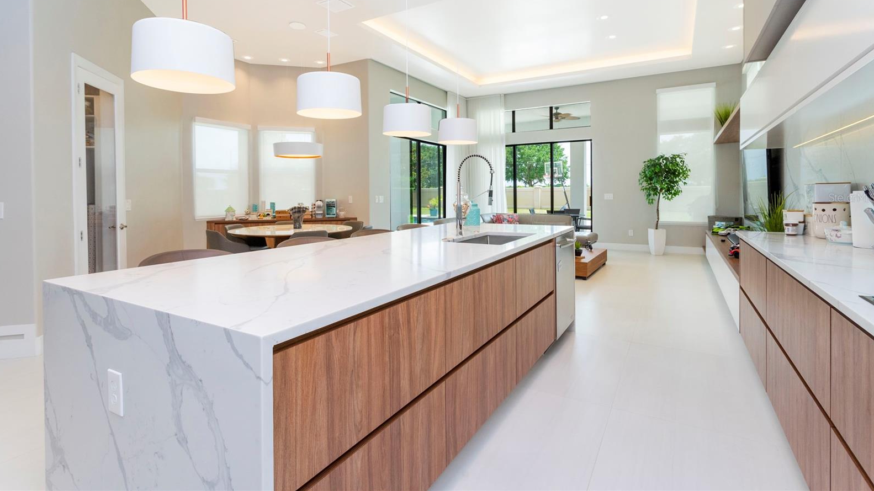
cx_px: 436
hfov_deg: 92.7
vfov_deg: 60.5
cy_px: 198
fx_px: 417
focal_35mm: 18
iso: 1000
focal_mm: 17
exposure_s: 1/80
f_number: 18
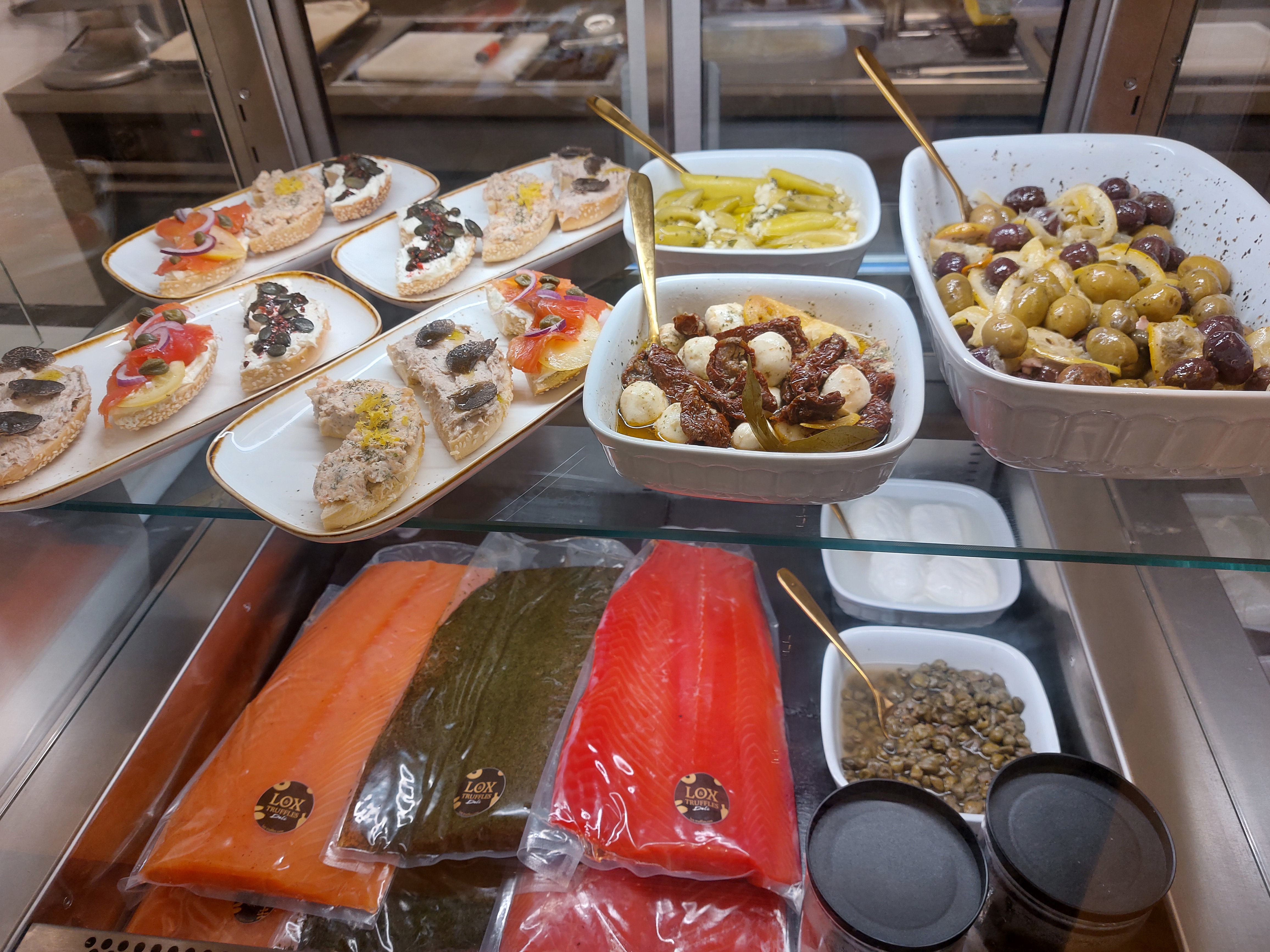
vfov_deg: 56.8
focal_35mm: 24
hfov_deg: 71.6
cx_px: 635
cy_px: 476
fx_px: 881
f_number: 1.8
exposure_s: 1/50
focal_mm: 5.23
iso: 50
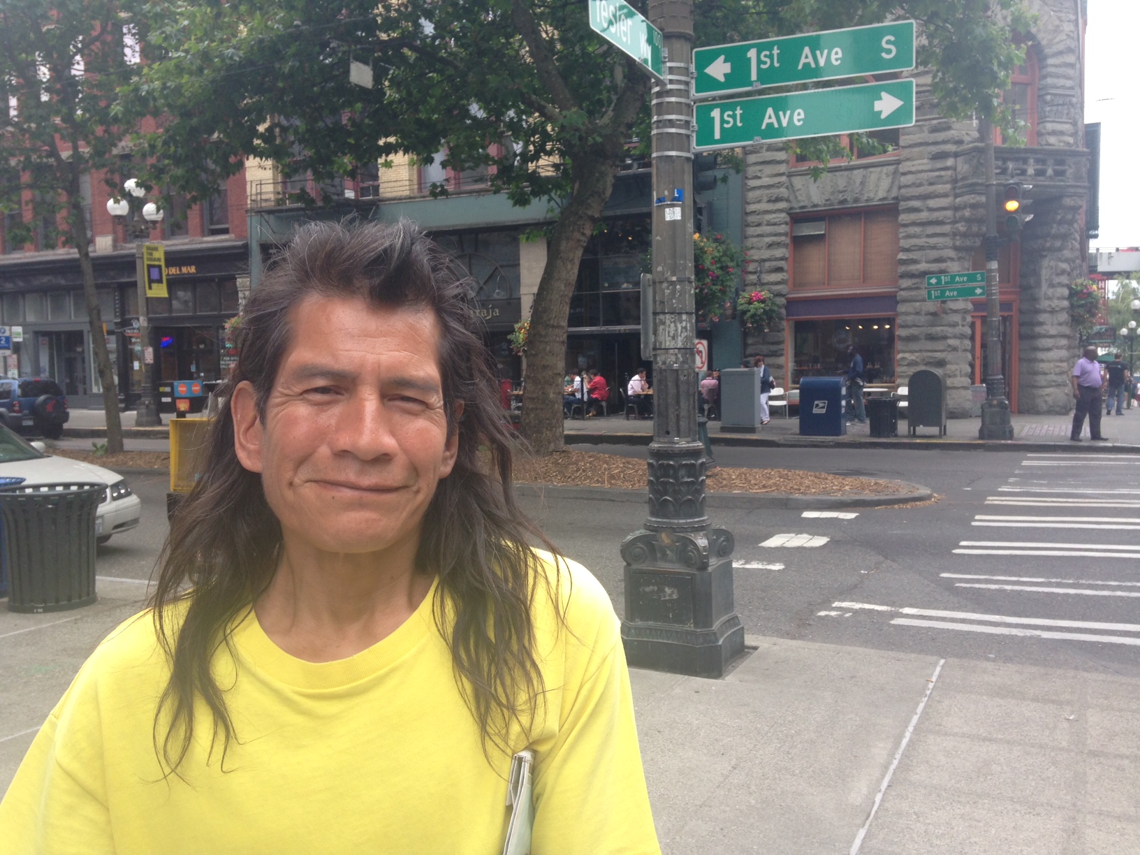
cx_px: 570
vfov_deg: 42.9
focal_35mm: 33
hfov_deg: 55.4
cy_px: 428
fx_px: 1087
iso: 50
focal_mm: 4.12
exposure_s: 1/259
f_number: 2.4
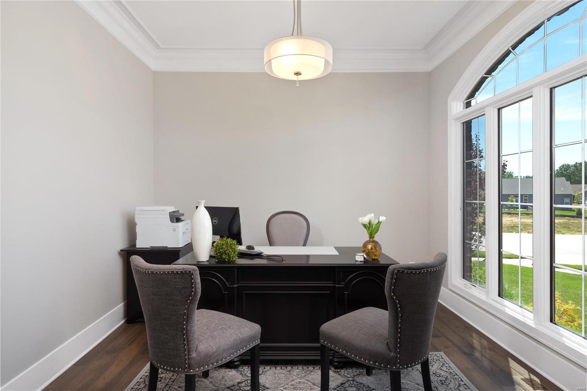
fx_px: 326
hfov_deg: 84.0
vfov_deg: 61.9
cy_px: 196
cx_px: 294
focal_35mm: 20
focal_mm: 10
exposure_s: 1/15
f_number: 10
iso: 400
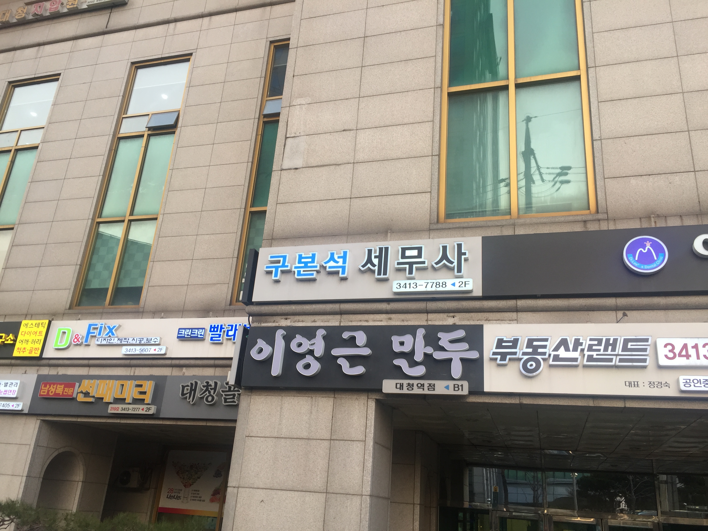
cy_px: 266
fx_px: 593
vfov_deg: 48.2
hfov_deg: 61.7
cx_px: 354
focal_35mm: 29
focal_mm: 4.15
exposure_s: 1/128
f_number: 2.2
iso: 32
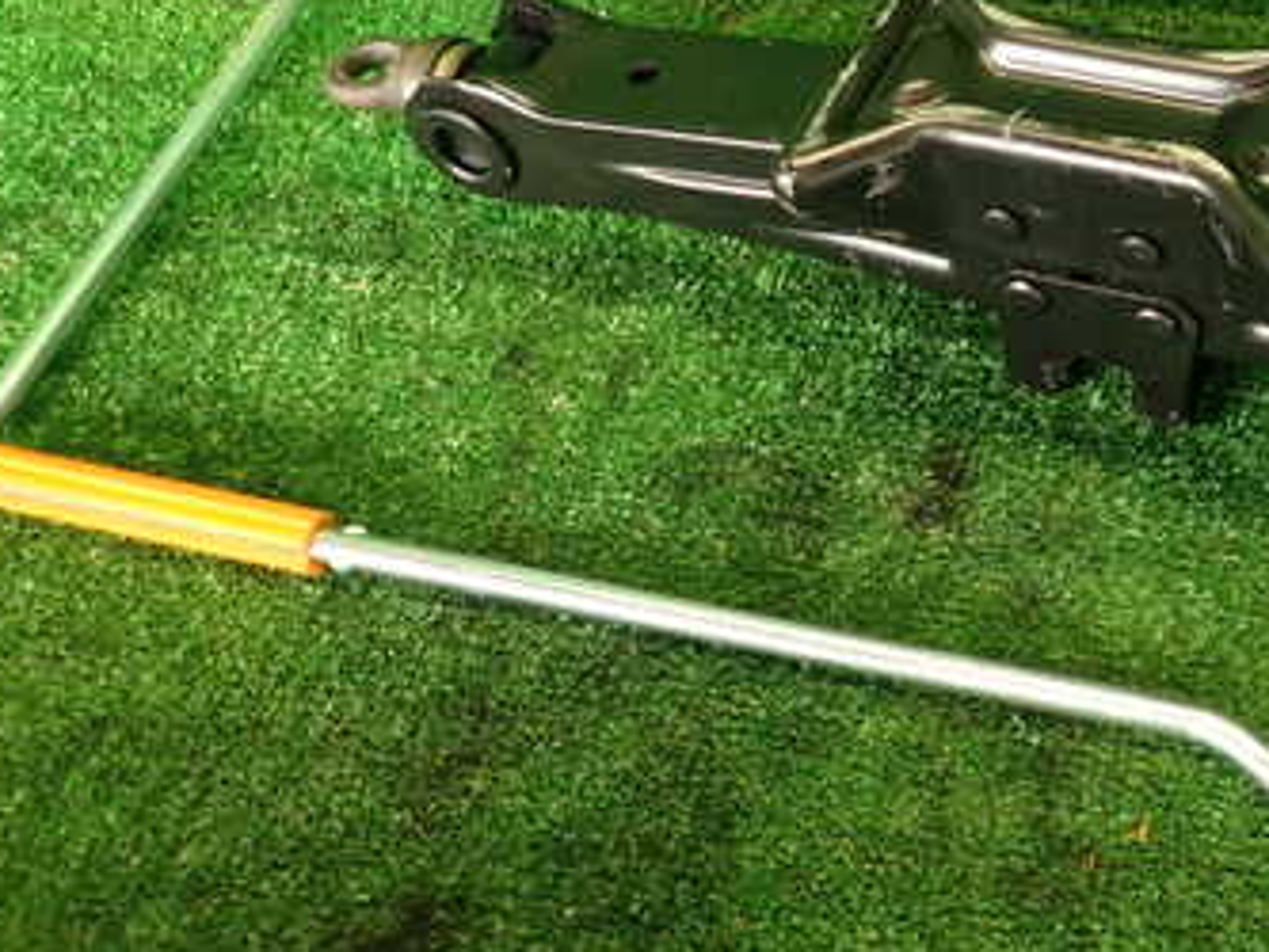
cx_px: 964
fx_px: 1650
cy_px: 293
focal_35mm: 45
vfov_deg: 31.9
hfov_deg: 40.8
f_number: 2
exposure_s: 1/40
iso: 200
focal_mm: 4.5
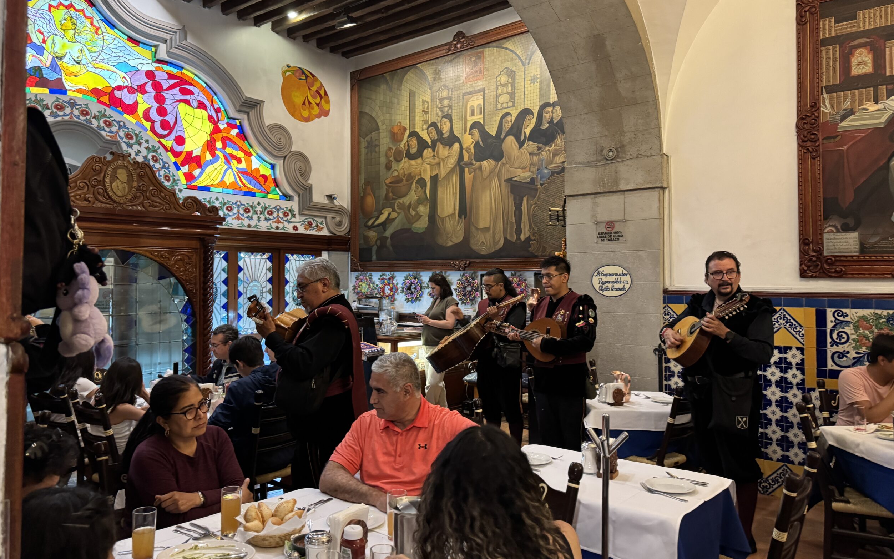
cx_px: 443
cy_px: 256
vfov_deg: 47.6
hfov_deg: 70.4
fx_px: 634
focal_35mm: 26
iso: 800
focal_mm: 6.76
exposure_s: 1/40
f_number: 1.78
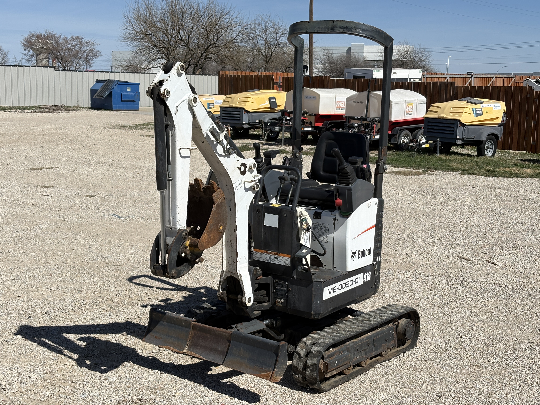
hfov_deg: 36.8
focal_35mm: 52
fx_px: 811
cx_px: 270
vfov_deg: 28.0
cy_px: 202
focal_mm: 5.96
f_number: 1.6
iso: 25
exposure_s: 1/4975
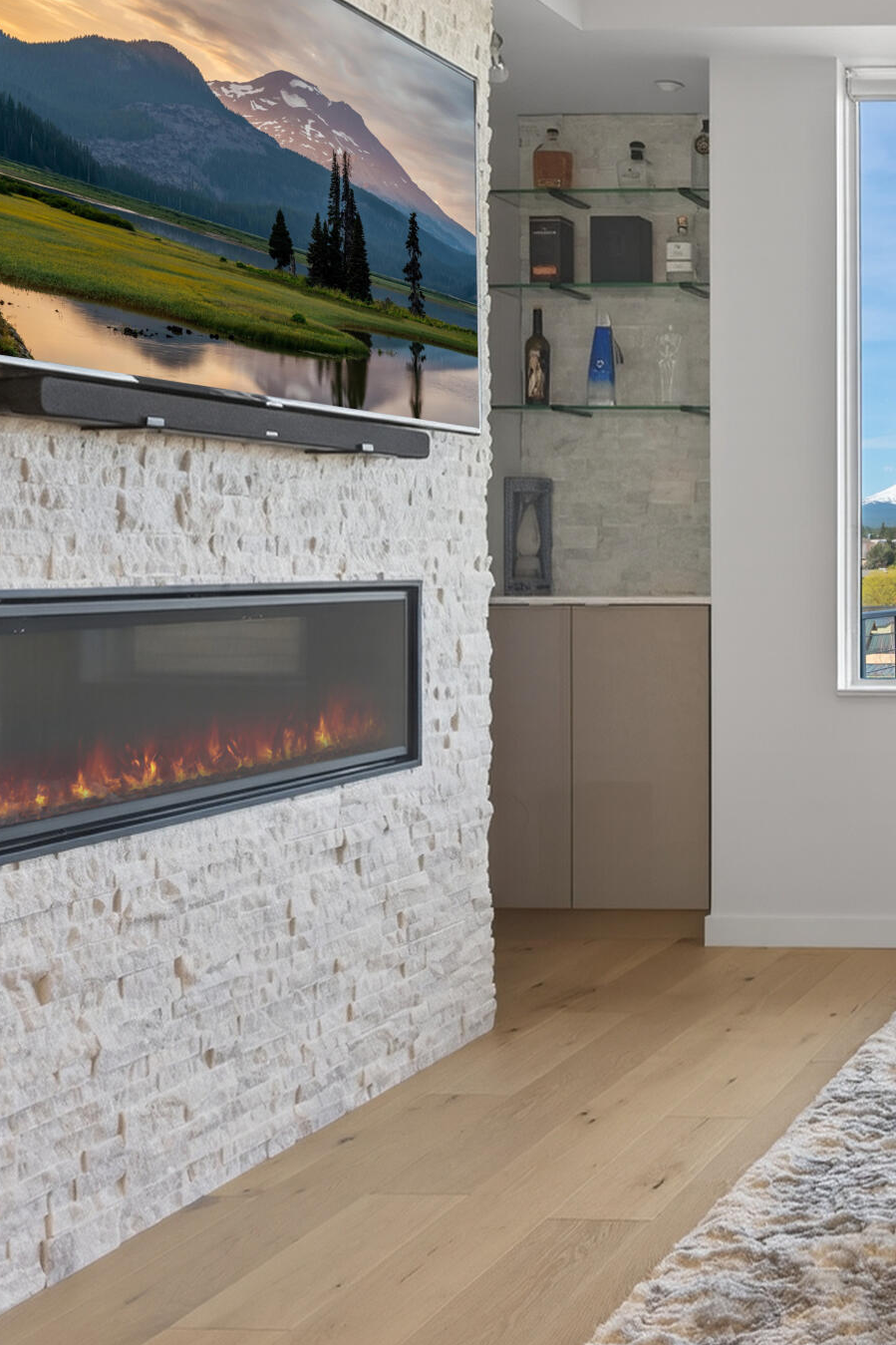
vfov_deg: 47.1
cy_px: 546
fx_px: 1535
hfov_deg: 25.8
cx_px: 1275
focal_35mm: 41
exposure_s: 1/500
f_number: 8
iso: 200
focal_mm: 18.5
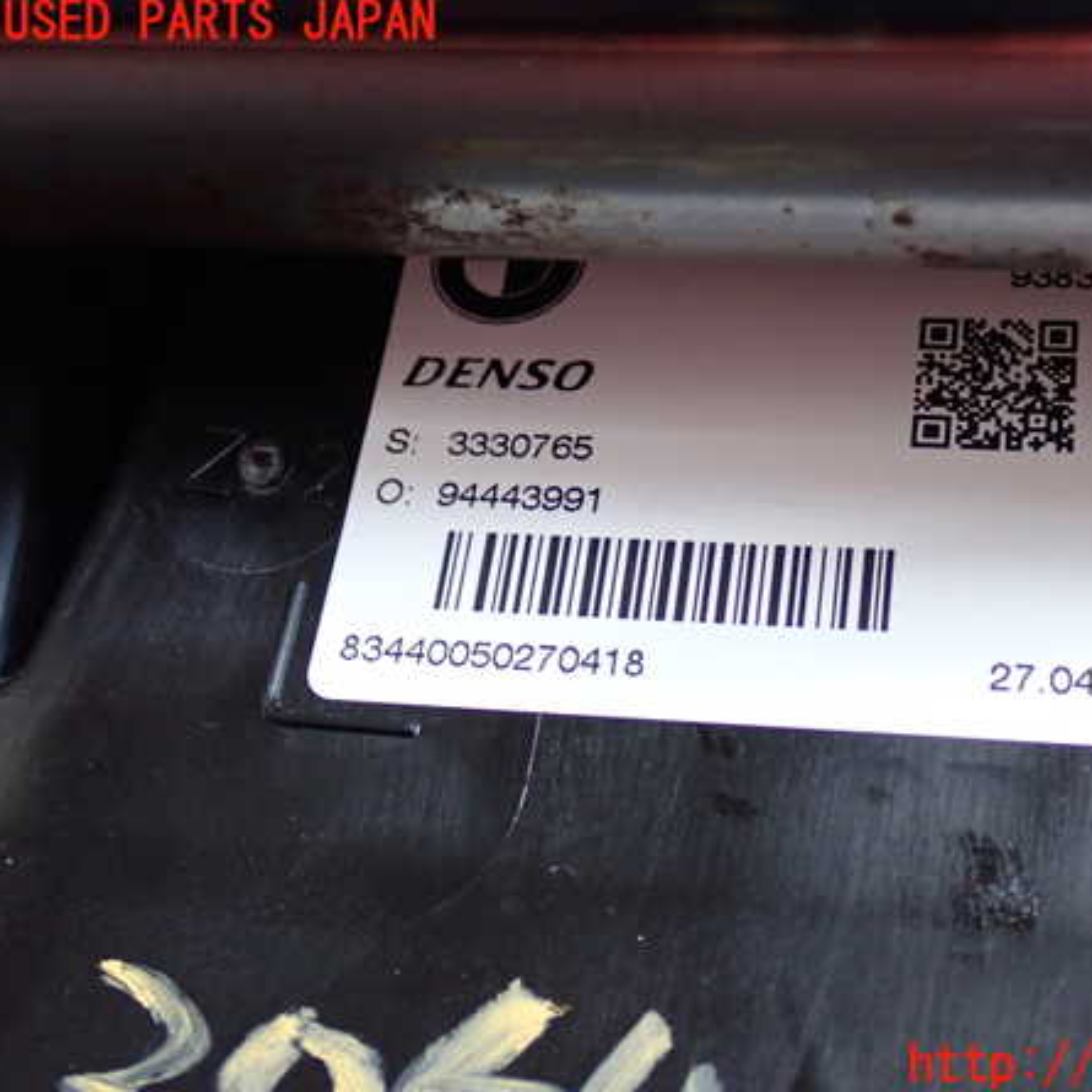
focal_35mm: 56
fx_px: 1999
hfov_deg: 30.3
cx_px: 726
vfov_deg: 30.6
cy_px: 545
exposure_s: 1/50
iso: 640
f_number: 3.1
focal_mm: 8.4
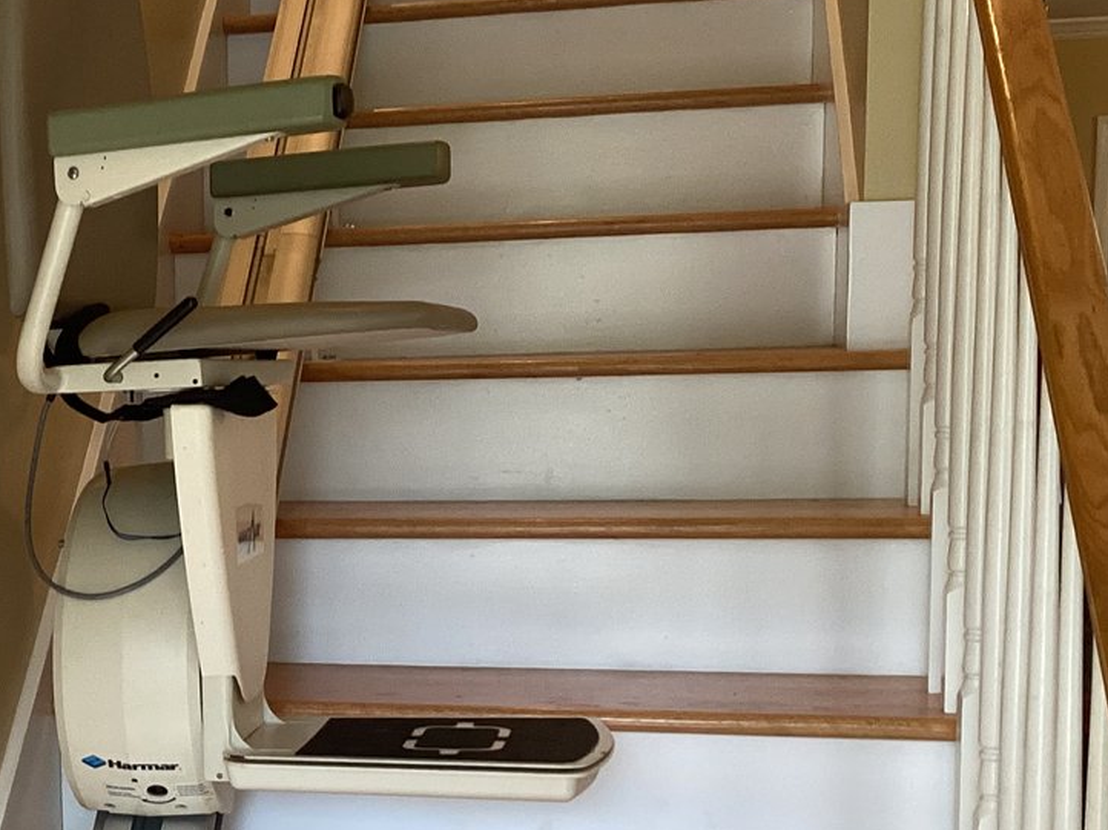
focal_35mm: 65
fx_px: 2080
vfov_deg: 22.5
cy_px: 556
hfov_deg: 28.0
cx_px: -8
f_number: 2.4
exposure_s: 1/60
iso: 200
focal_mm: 3.3
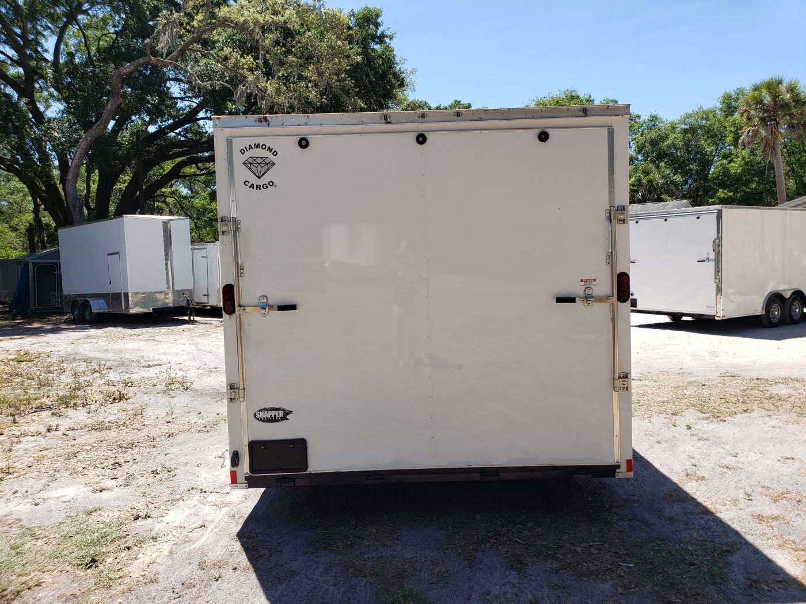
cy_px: 302
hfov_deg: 67.3
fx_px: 605
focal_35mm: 26
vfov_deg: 53.1
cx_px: 403
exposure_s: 1/802
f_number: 2.4
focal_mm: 4.3
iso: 50
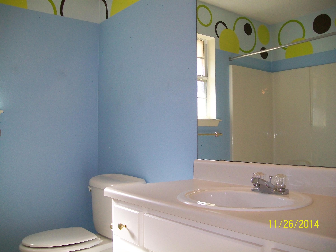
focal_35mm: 34
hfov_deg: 54.0
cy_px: 126
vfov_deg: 41.8
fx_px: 330
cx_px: 168
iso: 160
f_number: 2.7
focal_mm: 6.1
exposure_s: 1/80
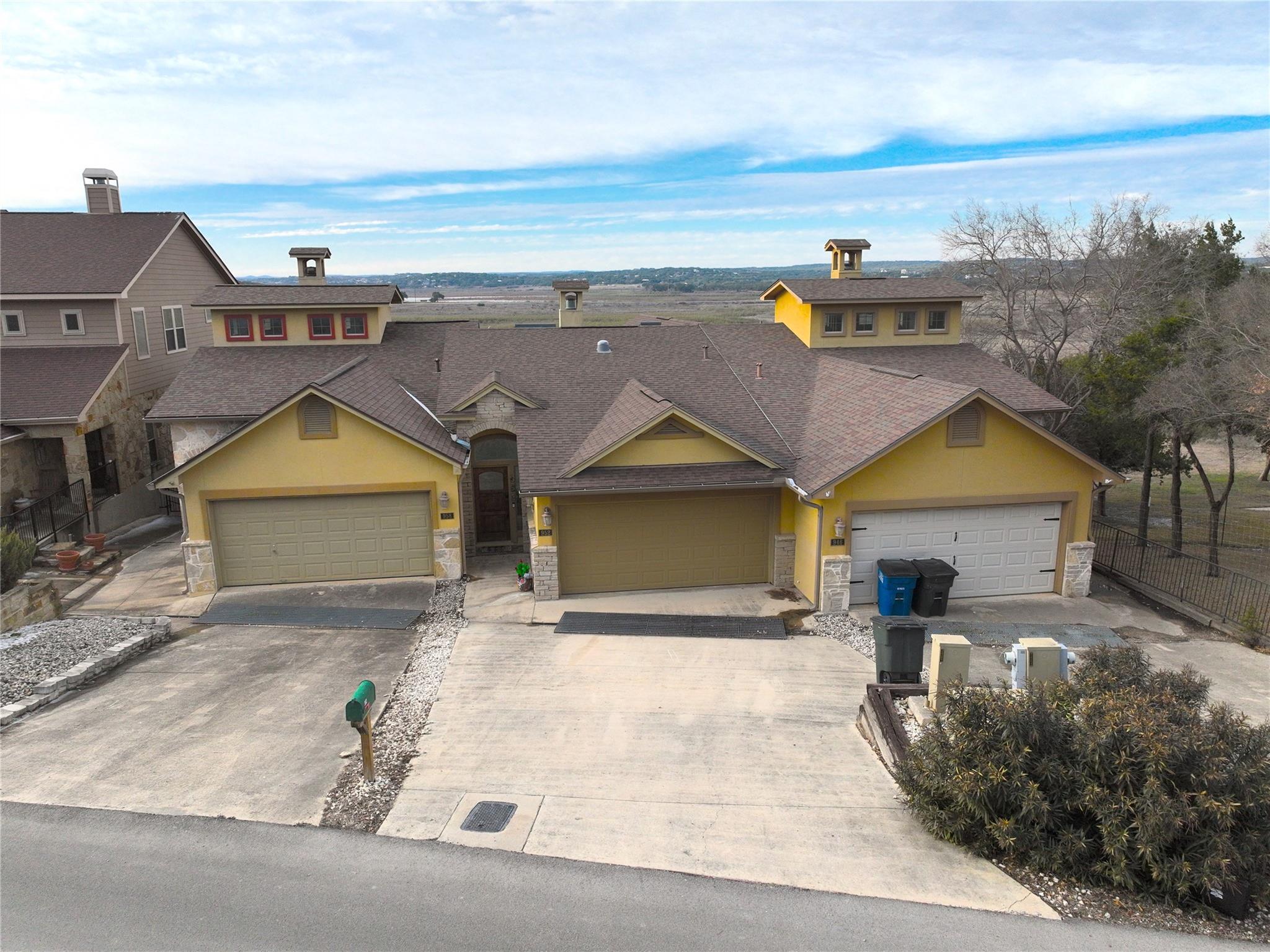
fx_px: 880
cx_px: 635
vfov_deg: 56.8
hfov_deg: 71.6
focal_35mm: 24
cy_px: 476
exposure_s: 1/3200
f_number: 2.8
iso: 110
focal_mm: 12.29
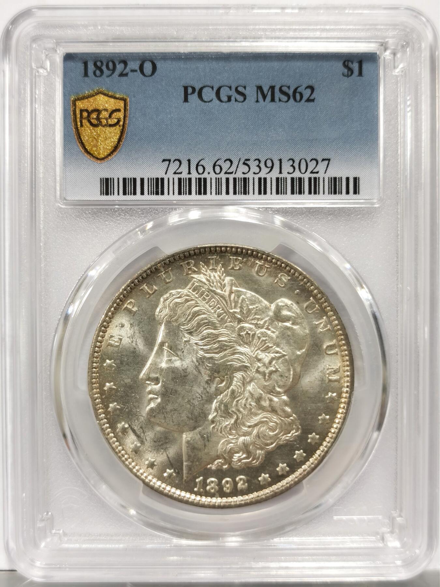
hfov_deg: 27.0
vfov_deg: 35.5
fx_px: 915
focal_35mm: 54
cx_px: 220
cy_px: 294
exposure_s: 1/100
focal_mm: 5.56
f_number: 16
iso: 125
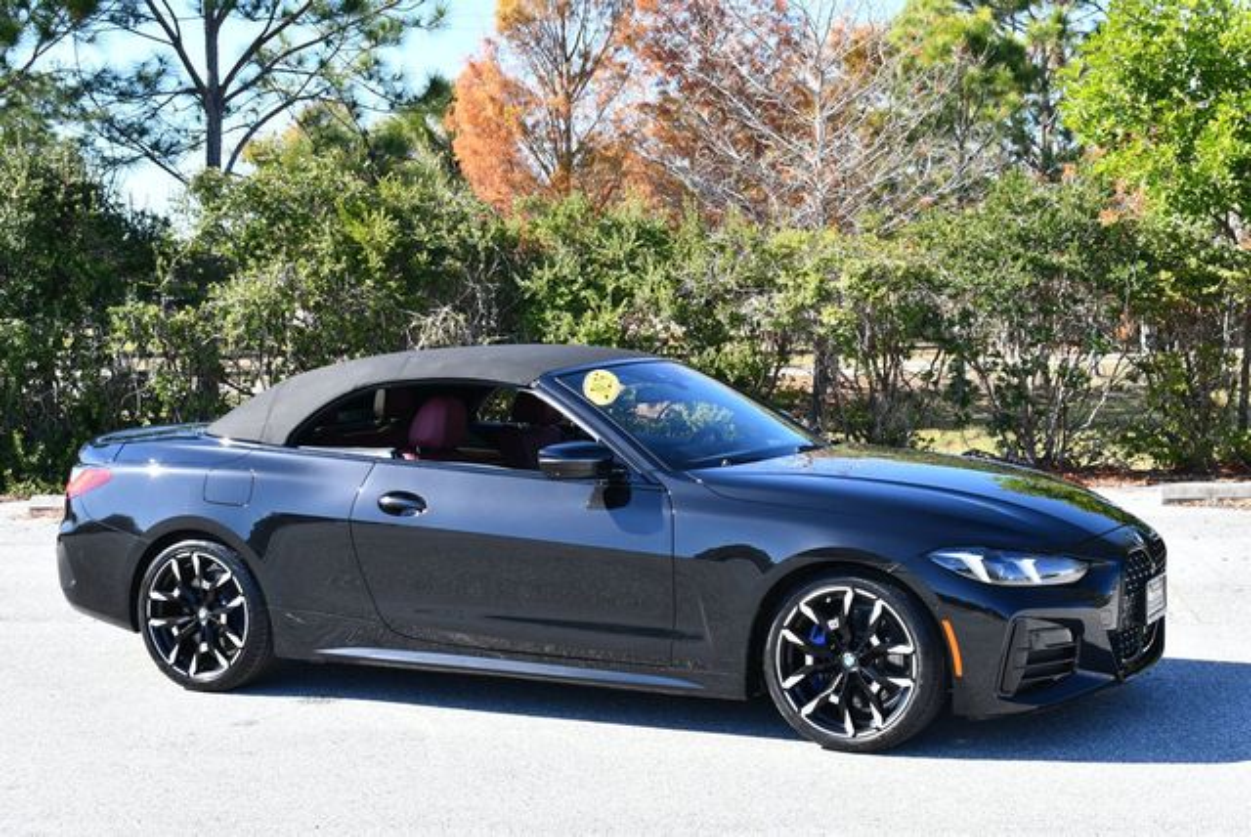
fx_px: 2087
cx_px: 626
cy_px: 418
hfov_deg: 33.4
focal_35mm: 60
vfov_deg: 22.7
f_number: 7.1
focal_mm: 30
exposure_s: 1/250
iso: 200
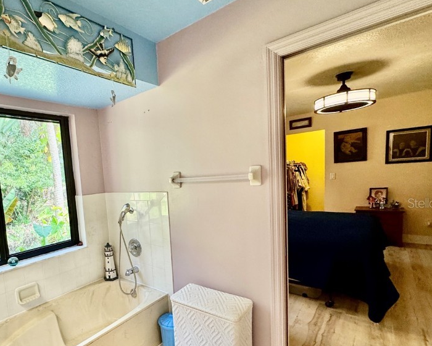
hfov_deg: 78.2
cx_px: 150
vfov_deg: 67.6
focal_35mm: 20
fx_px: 256
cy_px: 203
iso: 250
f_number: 2.2
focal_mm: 2.22
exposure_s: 1/120
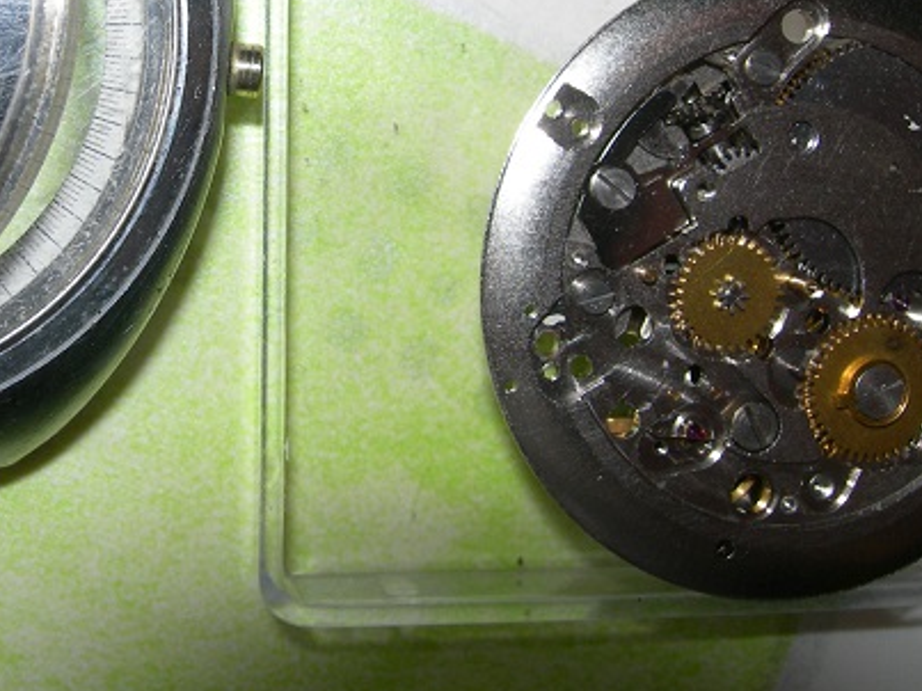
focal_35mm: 66
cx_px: 286
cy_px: 148
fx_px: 1757
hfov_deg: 29.1
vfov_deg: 22.0
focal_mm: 7.8
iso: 50
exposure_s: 1/60.1
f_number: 4.8
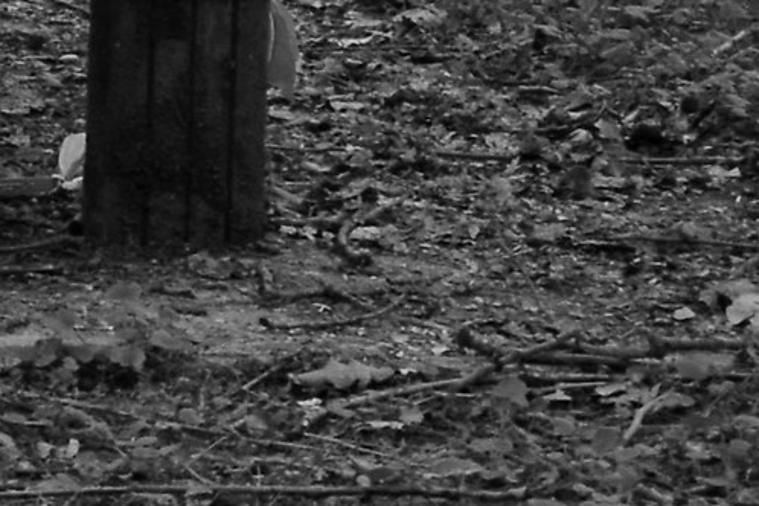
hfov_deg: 9.8
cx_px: -977
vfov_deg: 7.1
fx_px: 3963
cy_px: -471
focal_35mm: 188
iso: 800
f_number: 13
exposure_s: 1/160
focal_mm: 26
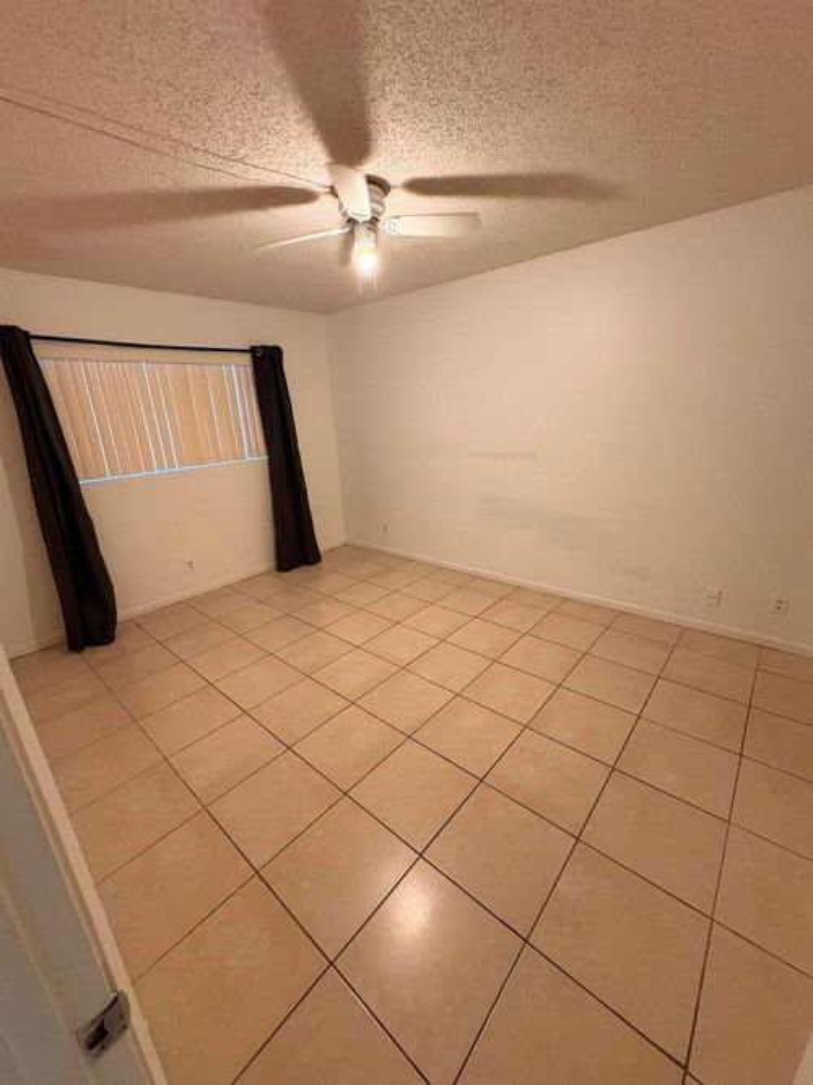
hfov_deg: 85.7
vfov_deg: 102.1
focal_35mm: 14
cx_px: 406
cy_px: 542
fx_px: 439
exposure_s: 1/60
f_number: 2.2
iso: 400
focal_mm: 2.22
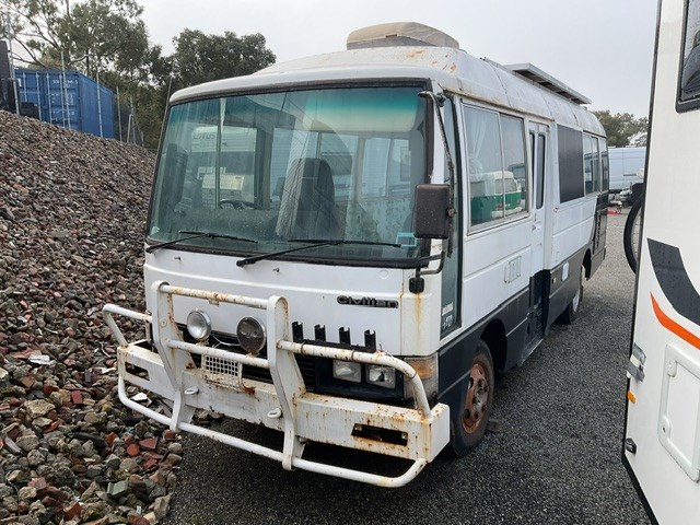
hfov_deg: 61.7
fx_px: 586
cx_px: 350
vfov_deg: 48.2
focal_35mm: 29
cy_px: 262
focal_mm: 3
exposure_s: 1/519
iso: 16
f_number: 1.8
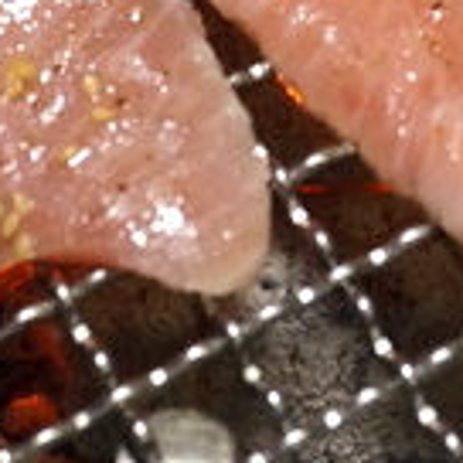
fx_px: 2451
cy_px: -192
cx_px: 310
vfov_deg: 10.5
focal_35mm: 162
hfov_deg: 10.8
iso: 3200
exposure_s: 1/30
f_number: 4.5
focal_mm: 27
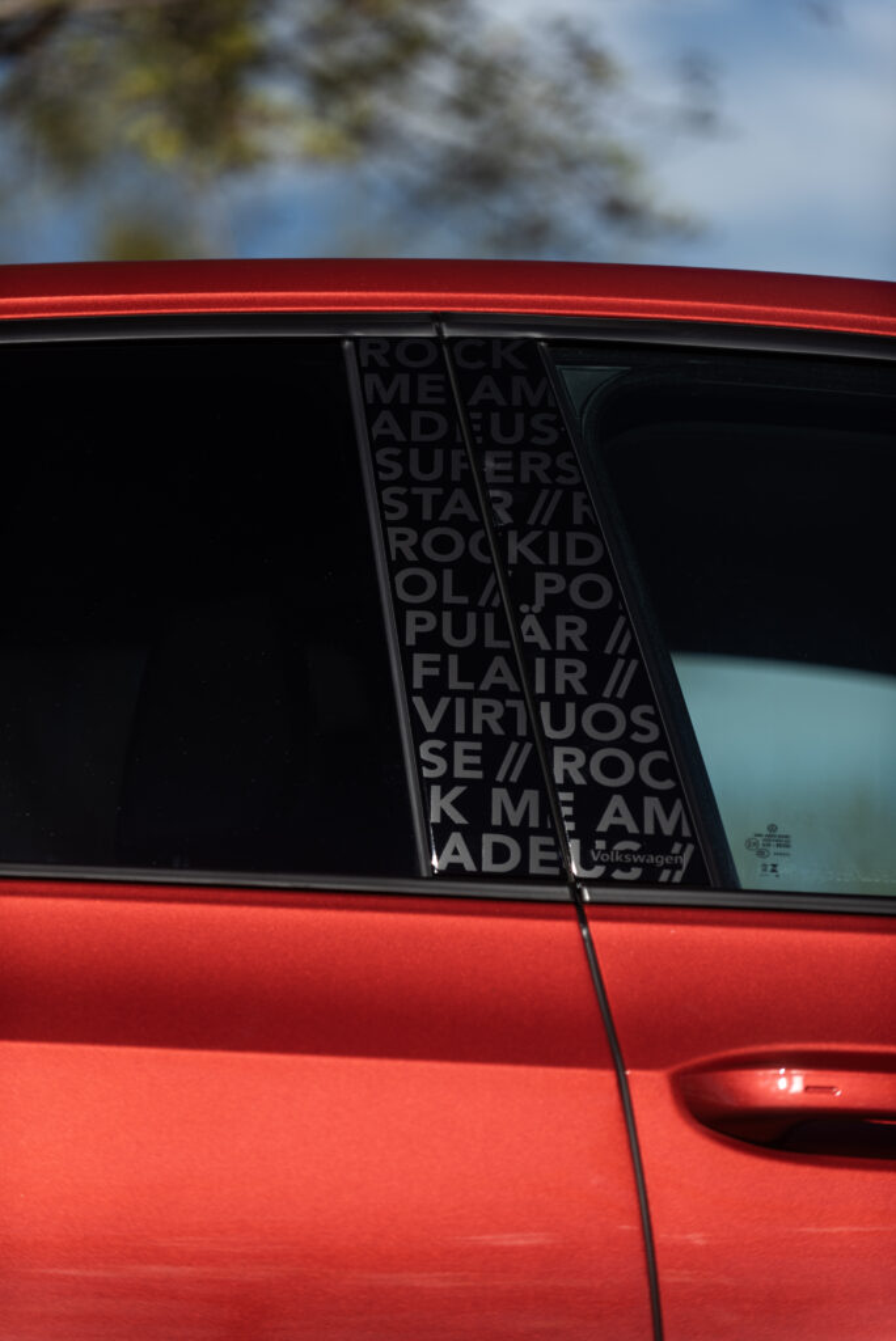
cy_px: 670
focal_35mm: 135
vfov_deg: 15.2
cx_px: 448
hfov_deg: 10.2
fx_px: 5033
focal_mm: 135
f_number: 2.8
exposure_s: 1/2500
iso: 200
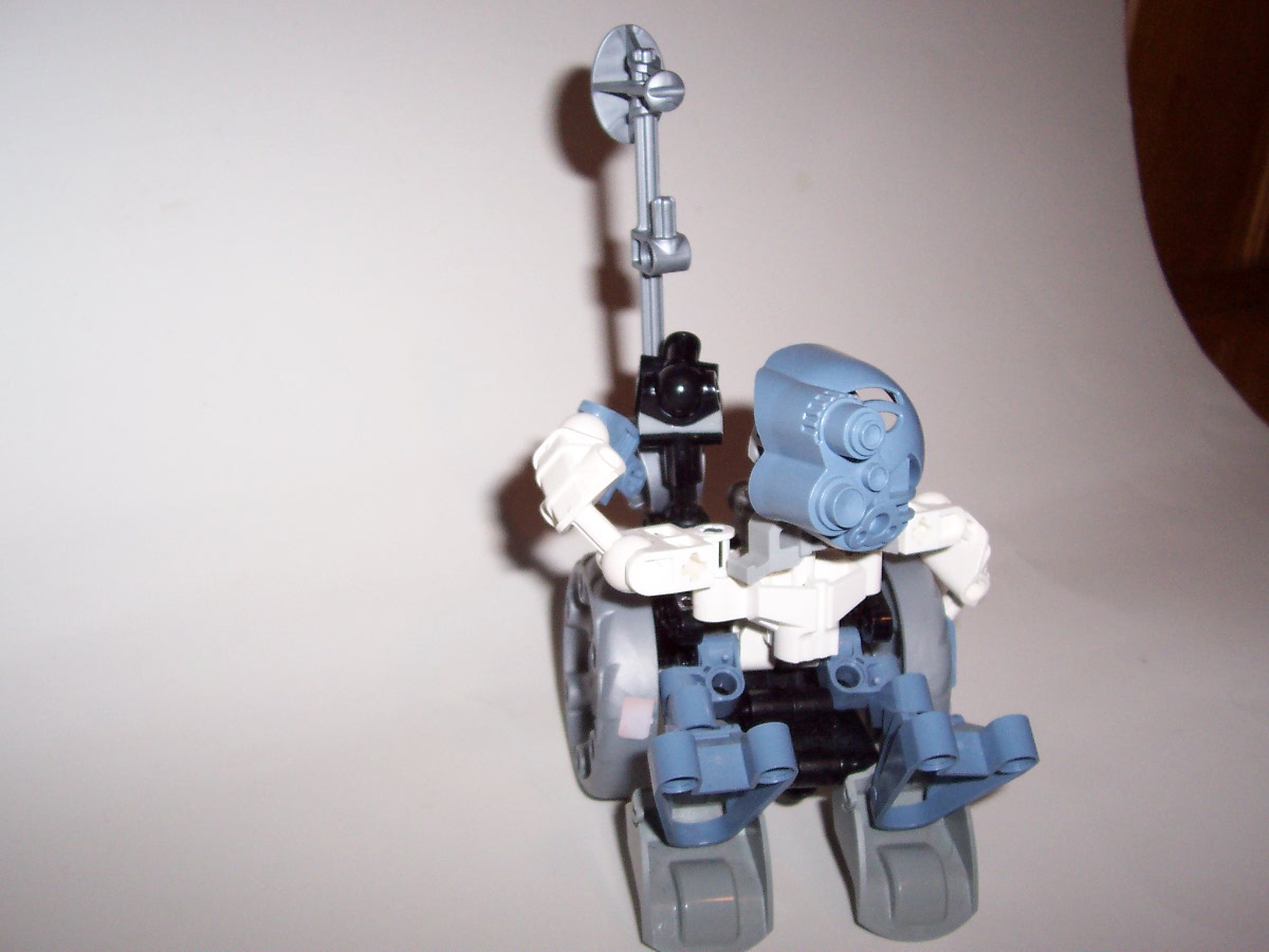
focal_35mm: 37
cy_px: 476
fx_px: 1356
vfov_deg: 38.7
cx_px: 634
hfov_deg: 50.1
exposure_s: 1/60
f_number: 2.8
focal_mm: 5.6
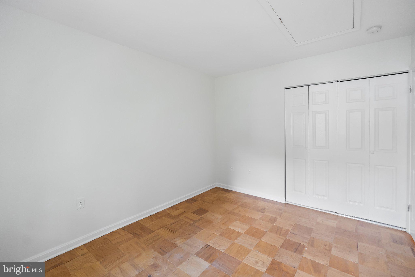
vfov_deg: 73.8
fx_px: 184
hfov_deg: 96.7
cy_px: 138
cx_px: 208
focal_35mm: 16
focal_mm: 16
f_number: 4
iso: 2500
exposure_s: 1/160
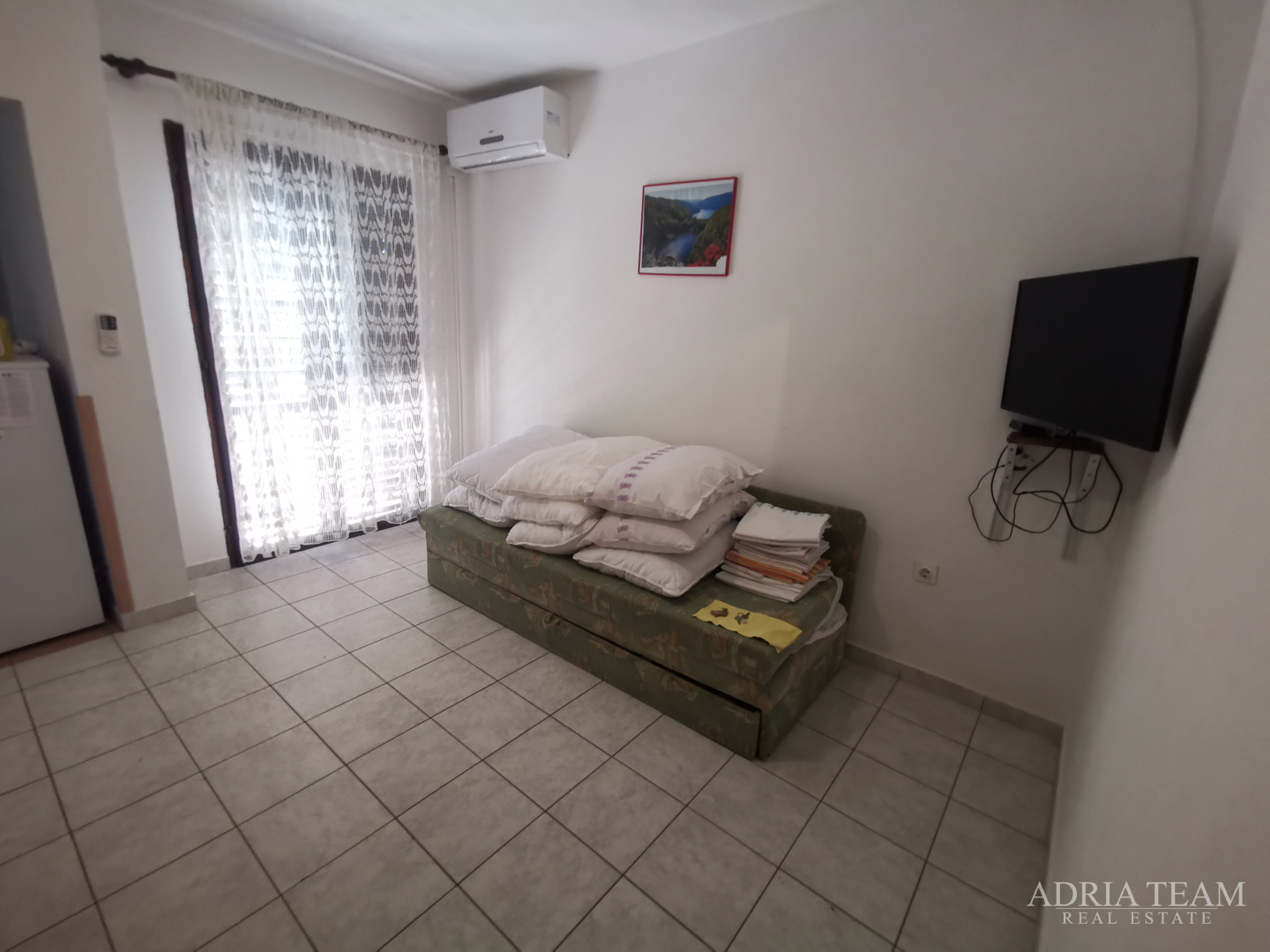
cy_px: 476
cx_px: 635
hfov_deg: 94.5
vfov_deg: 78.1
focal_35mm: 16
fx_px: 587
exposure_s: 1/33.3
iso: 400
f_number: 2.2
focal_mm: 2.35
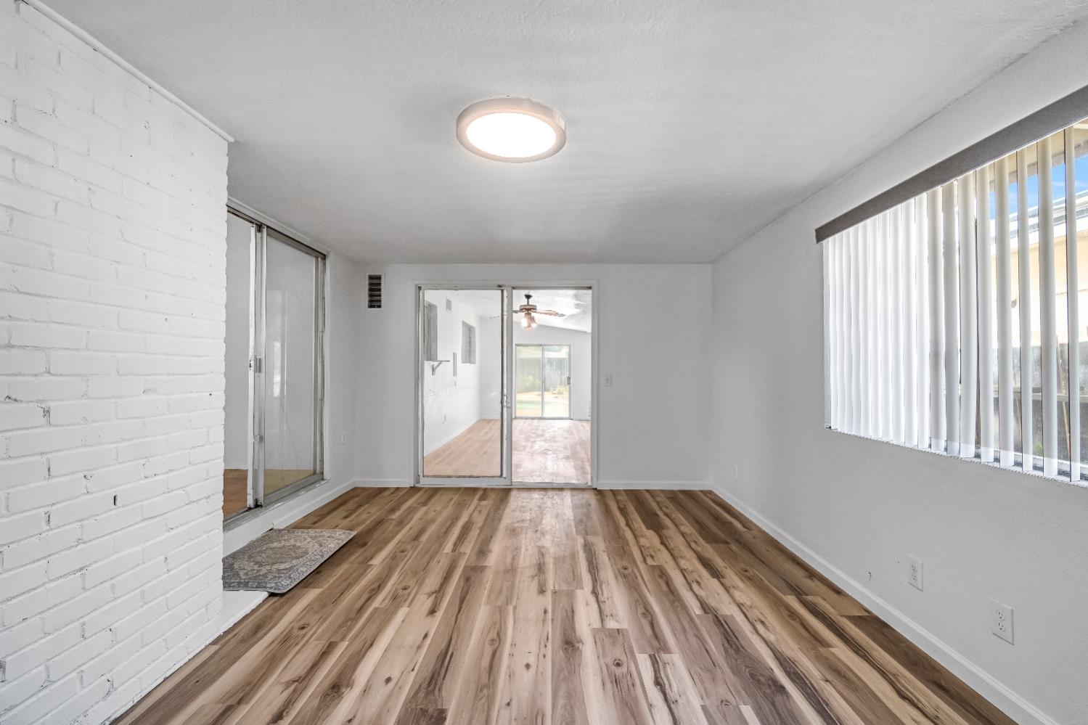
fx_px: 453
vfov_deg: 77.3
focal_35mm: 15
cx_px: 544
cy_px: 362
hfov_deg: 100.4
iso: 320
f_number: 8
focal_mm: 10
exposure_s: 1/20
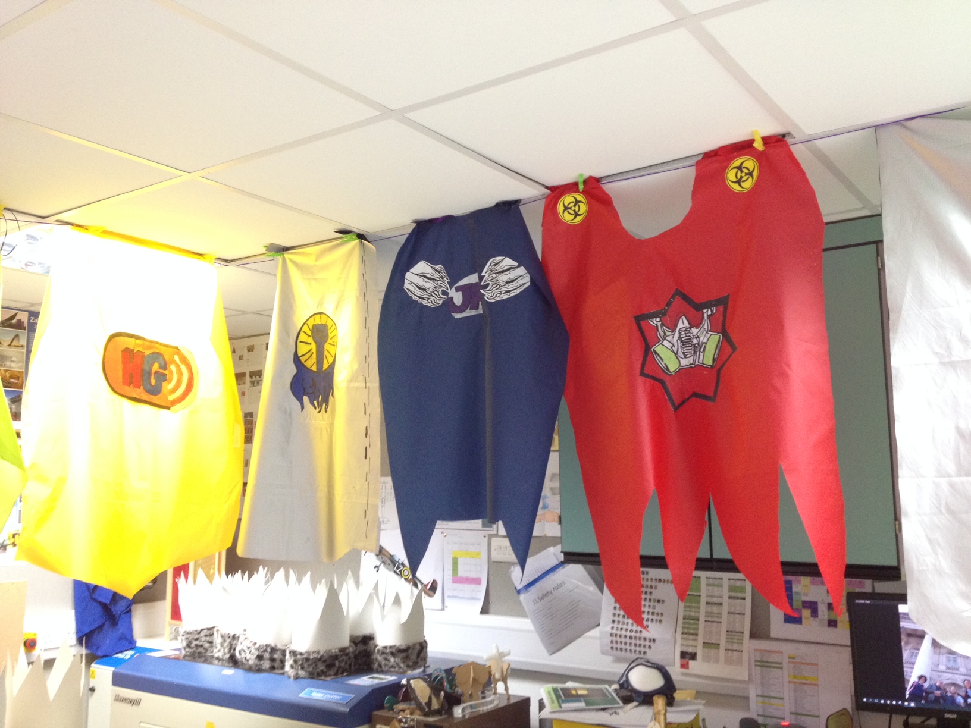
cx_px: 486
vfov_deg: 40.7
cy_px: 364
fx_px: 982
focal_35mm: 35
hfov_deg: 52.6
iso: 160
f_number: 2.4
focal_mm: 4.28
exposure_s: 1/20
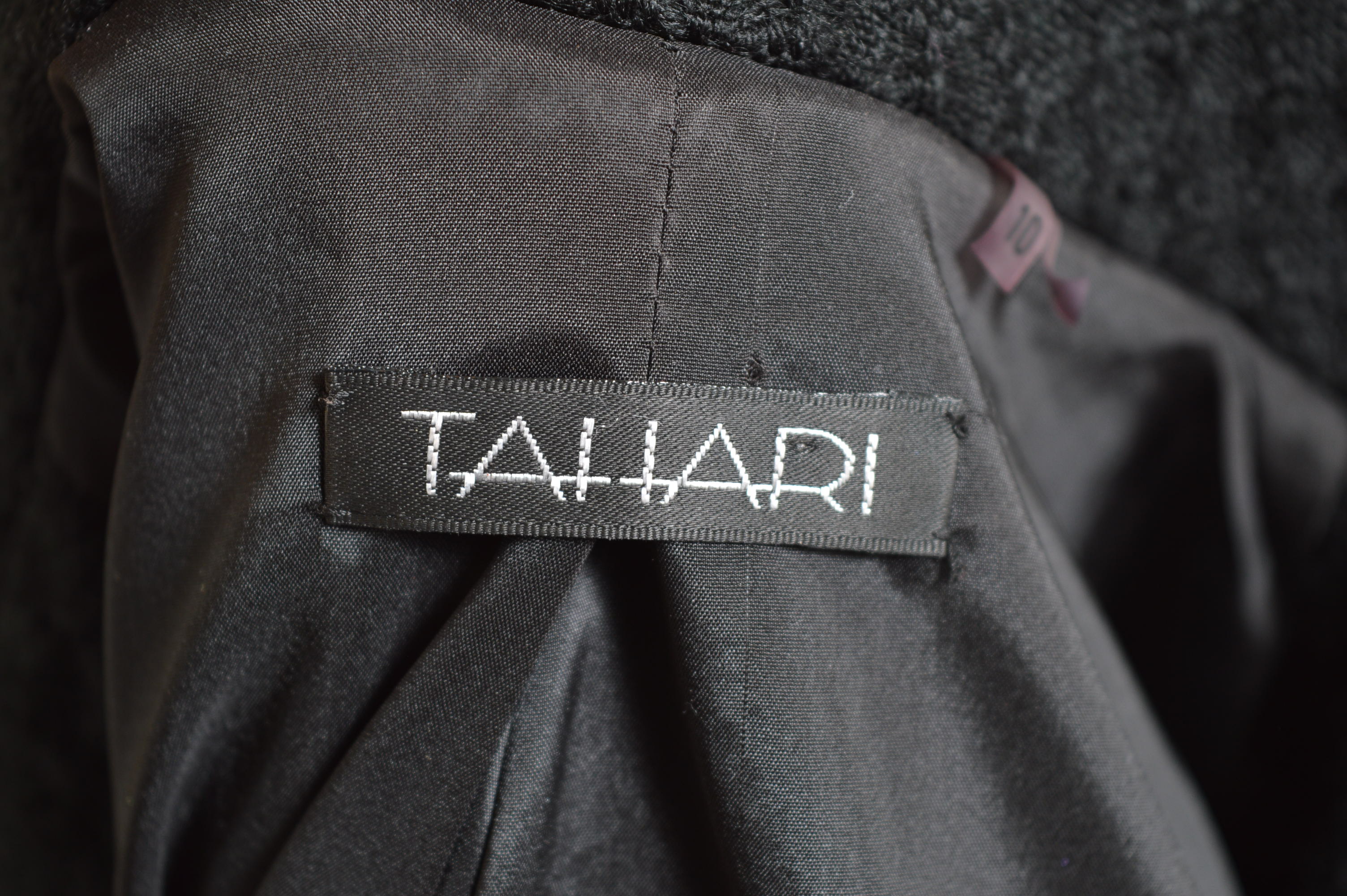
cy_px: 448
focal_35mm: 82
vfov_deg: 16.5
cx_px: 674
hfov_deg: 24.6
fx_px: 3084
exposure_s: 1/80
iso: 200
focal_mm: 55
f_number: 6.3
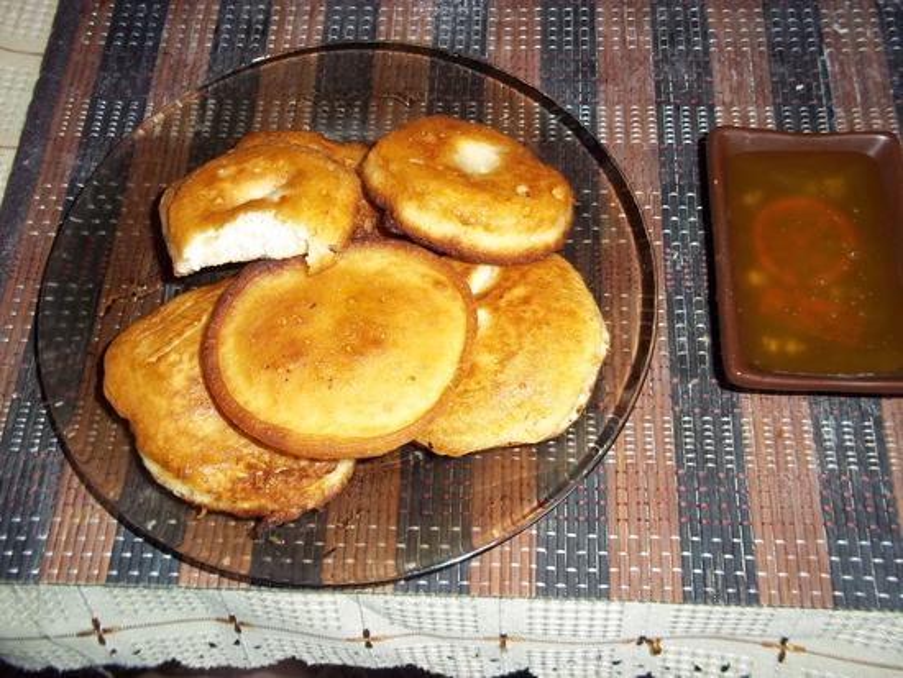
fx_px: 940
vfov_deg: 39.7
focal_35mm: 36
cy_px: 339
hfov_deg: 51.3
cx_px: 452
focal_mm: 6.5
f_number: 3.1
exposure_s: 1/30
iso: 80
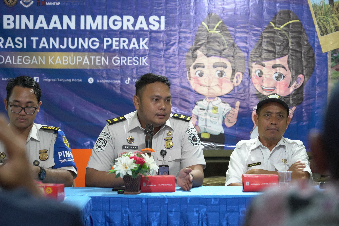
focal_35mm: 132
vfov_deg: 10.4
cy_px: 113
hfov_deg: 15.5
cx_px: 170
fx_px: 1243
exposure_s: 1/100
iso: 8000
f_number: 6.3
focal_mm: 132
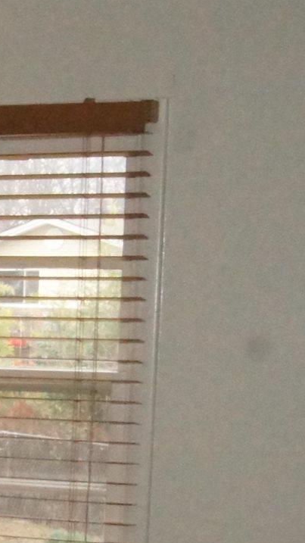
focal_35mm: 121
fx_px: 1741
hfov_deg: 8.6
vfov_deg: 17.4
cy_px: 527
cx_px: -543
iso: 6400
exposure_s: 1/60
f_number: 16
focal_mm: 18
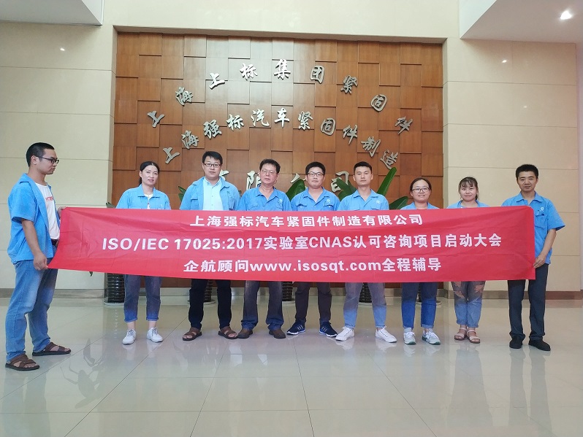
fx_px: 539
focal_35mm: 32
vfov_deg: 44.2
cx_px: 292
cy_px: 218
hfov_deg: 56.8
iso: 423
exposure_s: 1/20
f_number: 2
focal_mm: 4.5
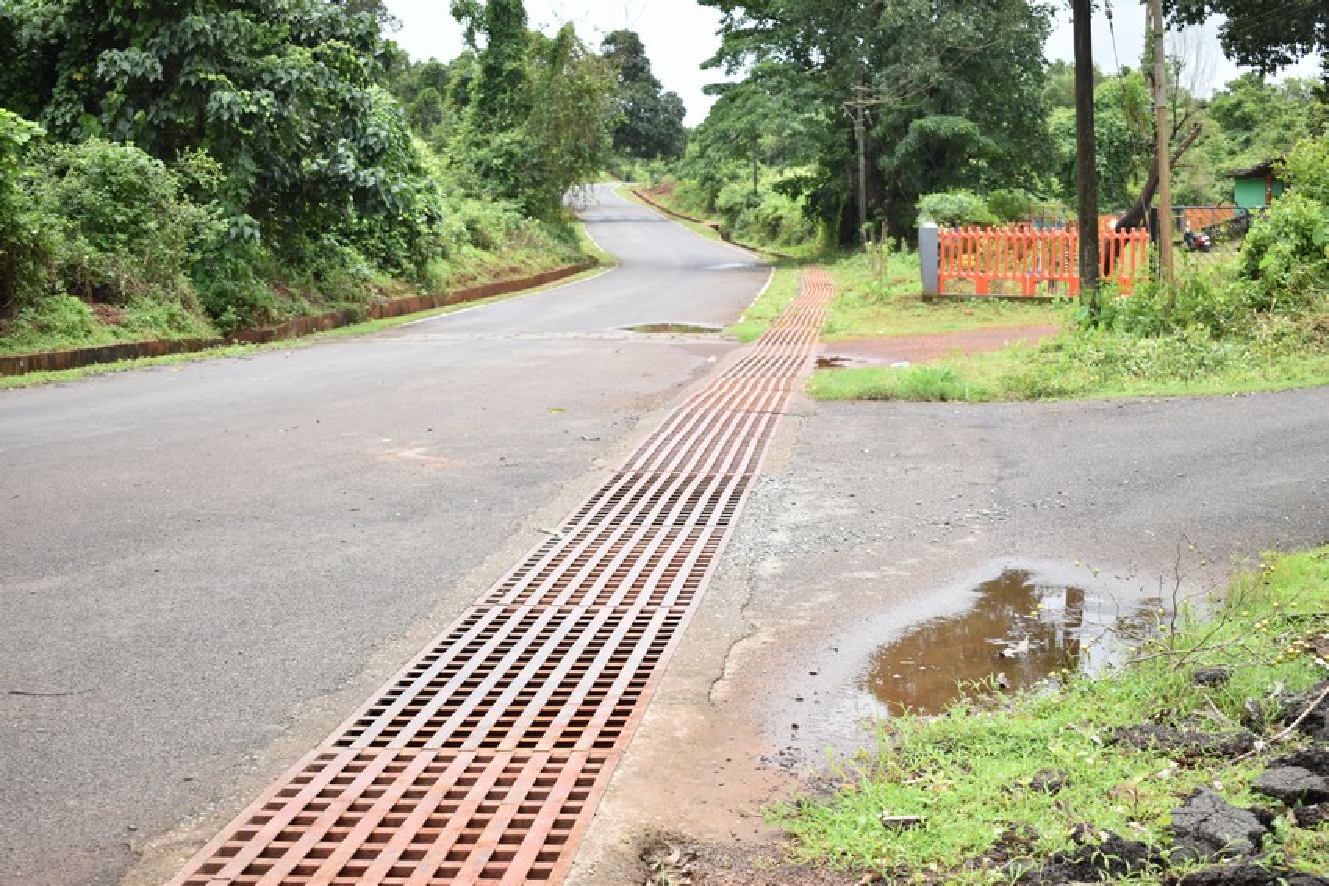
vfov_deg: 28.1
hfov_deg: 41.1
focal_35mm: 48
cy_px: 443
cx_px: 664
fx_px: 1772
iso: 500
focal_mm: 32
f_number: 4.5
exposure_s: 1/1250
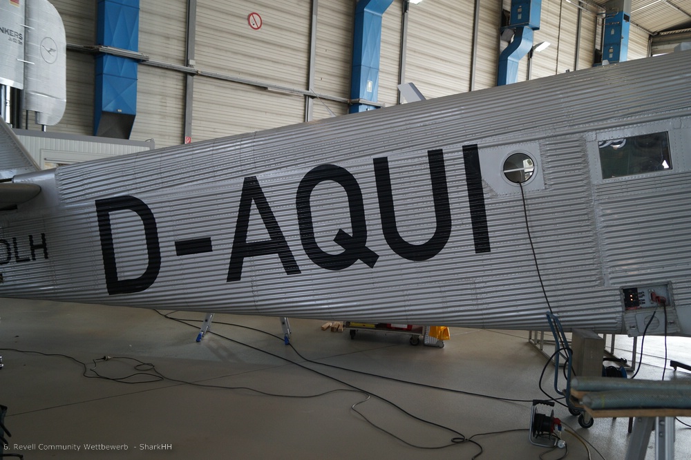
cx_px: 346
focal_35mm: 33
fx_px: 633
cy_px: 230
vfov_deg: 39.9
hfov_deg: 57.2
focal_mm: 22
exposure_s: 1/160
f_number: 4
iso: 400
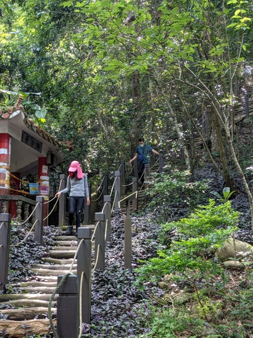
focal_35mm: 39
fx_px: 380
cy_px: 235
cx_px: 96
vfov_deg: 46.8
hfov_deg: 36.6
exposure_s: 1/91
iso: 48
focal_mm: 4.38
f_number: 1.73
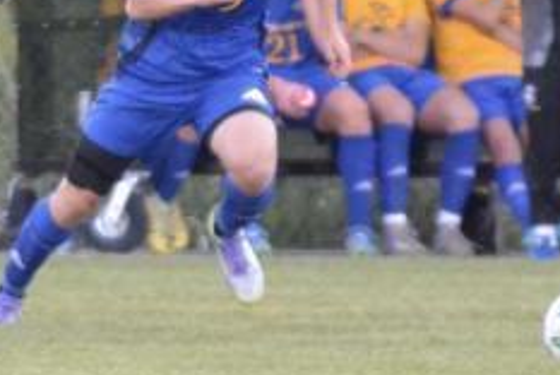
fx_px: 12818
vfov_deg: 1.7
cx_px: 175
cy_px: -20
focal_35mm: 823
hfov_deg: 2.5
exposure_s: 1/200
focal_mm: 200
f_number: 6.3
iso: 3200
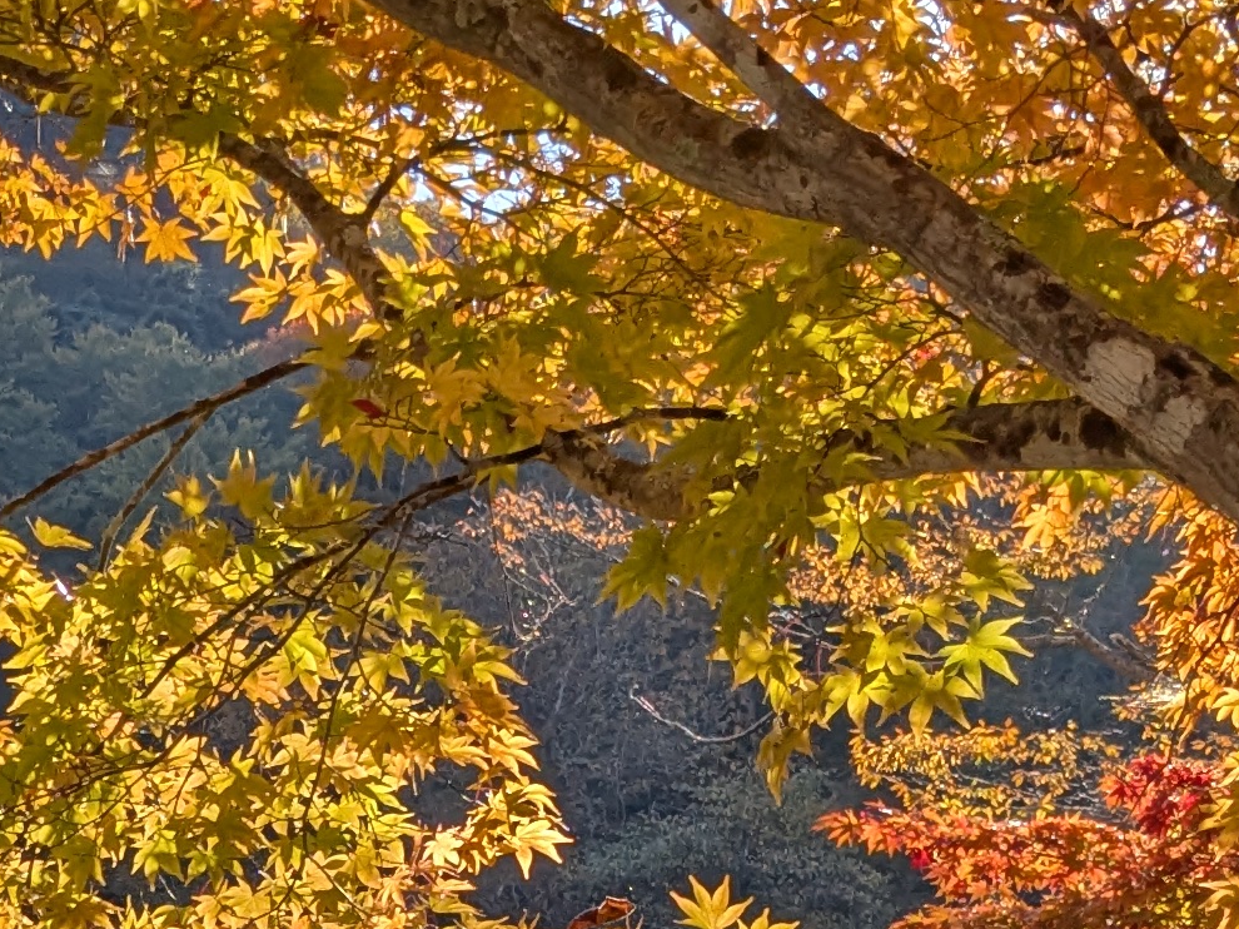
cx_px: 95
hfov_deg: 17.6
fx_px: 3936
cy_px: 1401
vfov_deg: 12.7
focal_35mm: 110
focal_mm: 4.38
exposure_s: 1/1799
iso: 50
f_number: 1.73
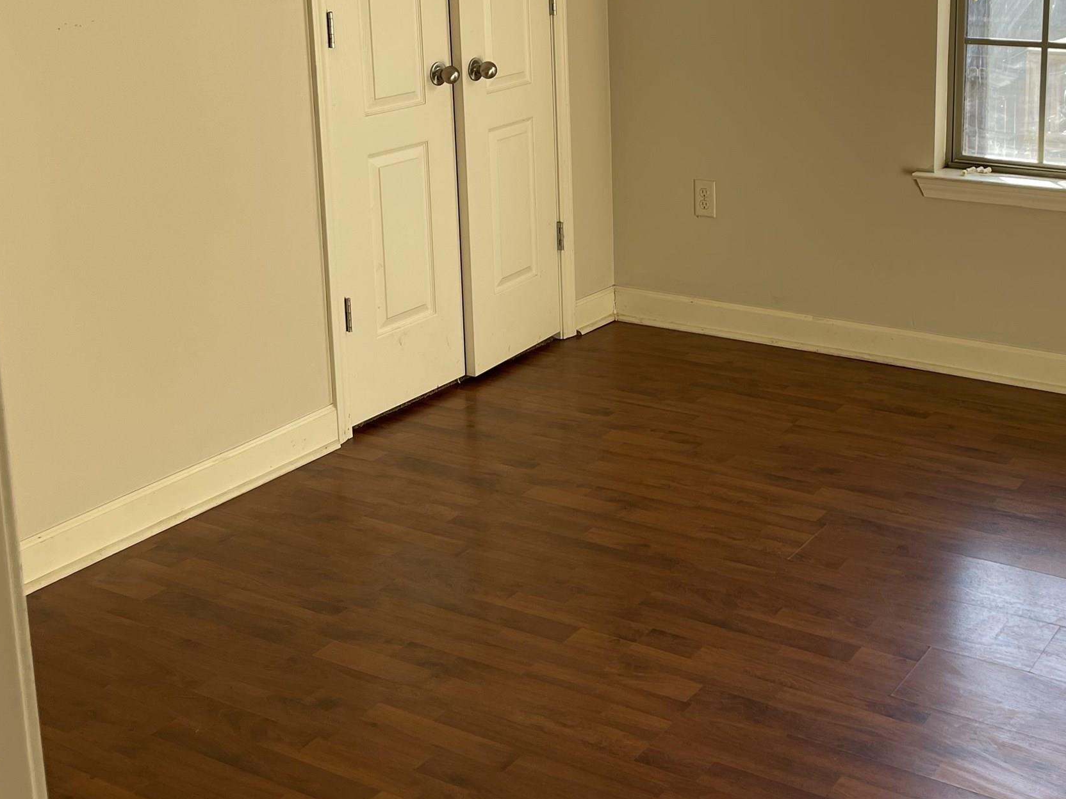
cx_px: 752
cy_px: 168
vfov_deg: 29.6
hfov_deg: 39.0
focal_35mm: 48
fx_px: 1478
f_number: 1.6
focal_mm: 5.1
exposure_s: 1/121
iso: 32
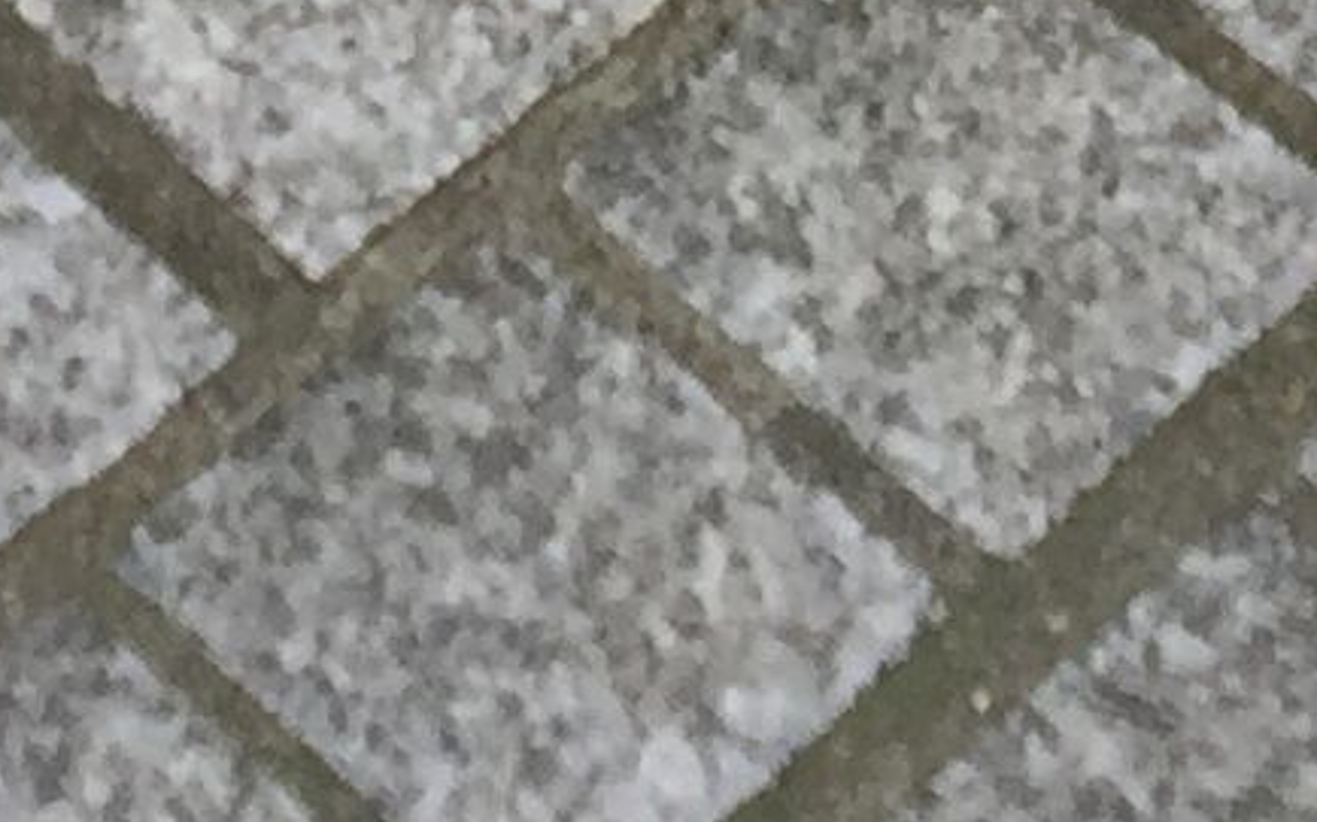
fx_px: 8289
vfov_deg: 5.1
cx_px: -816
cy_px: -2393
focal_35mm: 231
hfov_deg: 8.8
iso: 32
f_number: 2.2
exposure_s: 1/350
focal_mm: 4.15
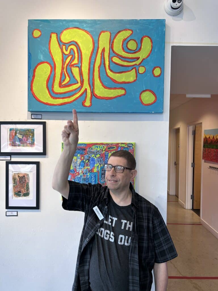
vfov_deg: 67.3
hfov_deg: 53.1
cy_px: 146
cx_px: 109
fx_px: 218
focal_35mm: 26
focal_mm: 5.7
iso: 40
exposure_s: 1/120
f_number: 1.5
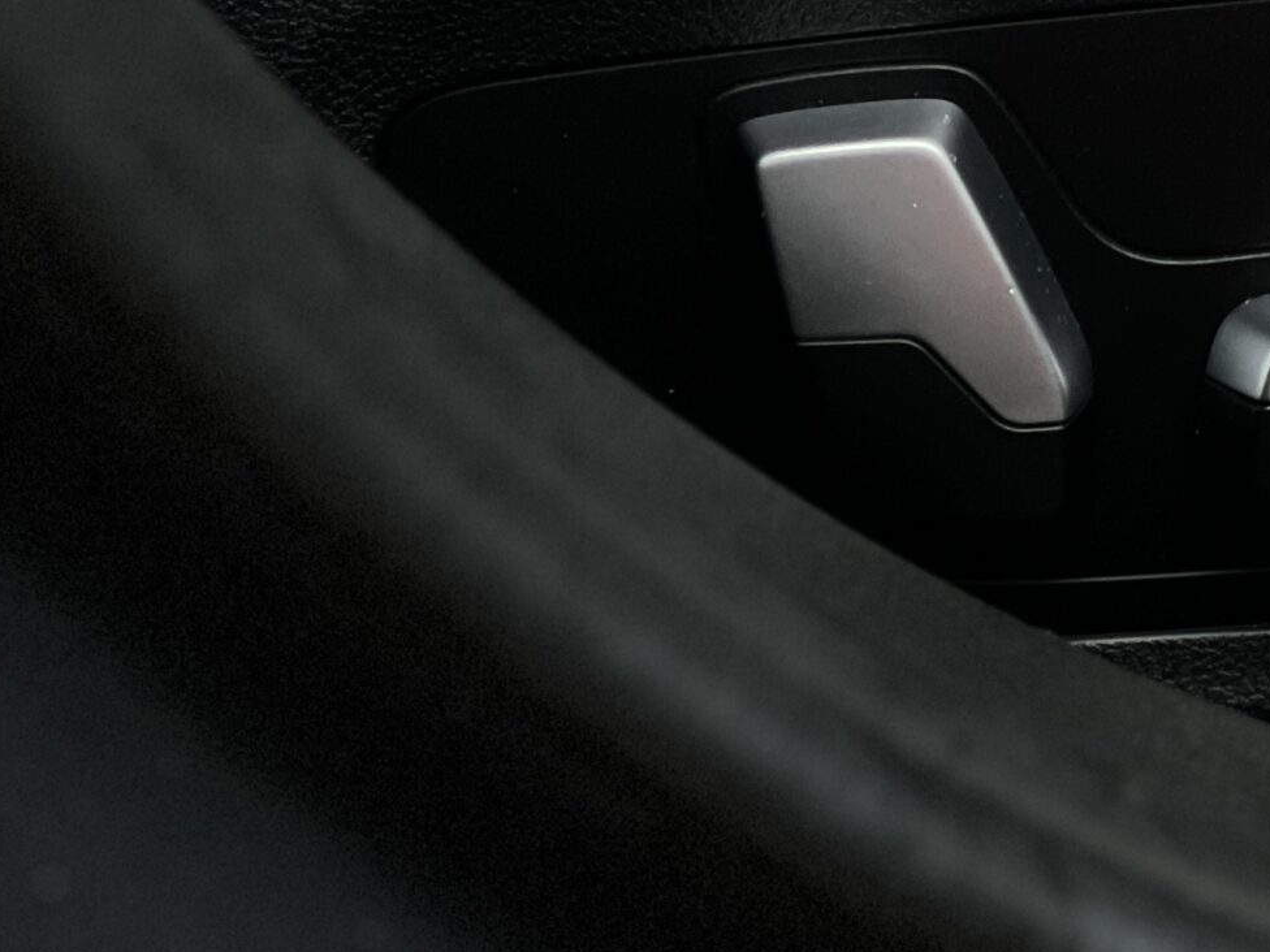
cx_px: 1403
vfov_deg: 7.3
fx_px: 7411
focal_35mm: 202
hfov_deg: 9.7
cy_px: -187
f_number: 2.8
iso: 400
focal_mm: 9
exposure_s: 1/31
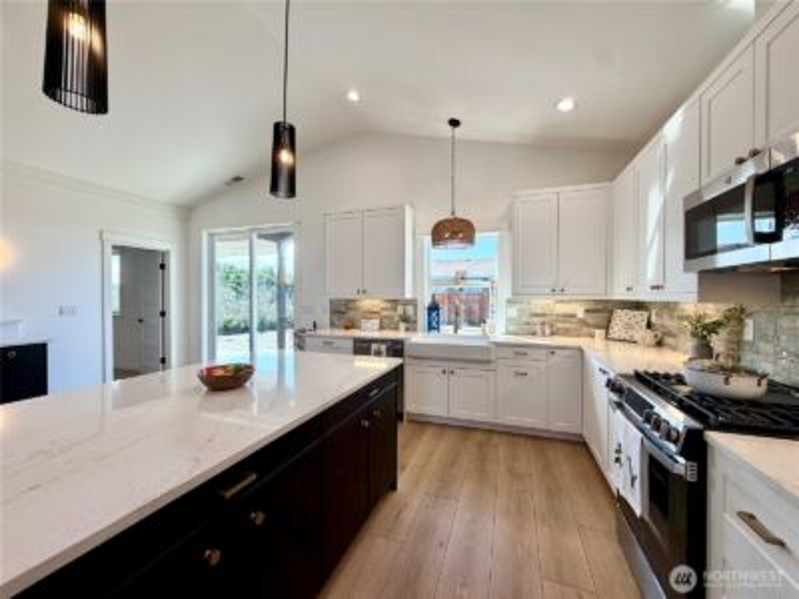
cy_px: 300
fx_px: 323
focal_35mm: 14
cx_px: 400
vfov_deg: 85.7
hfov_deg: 102.1
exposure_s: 1/162
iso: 64
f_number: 2.2
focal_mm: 2.22
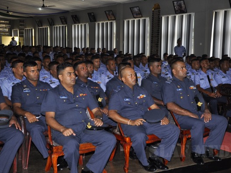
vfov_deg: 25.4
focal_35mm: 58
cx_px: 131
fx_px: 384
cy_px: 86
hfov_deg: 33.4
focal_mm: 35
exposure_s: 1/80
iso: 500
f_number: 6.3
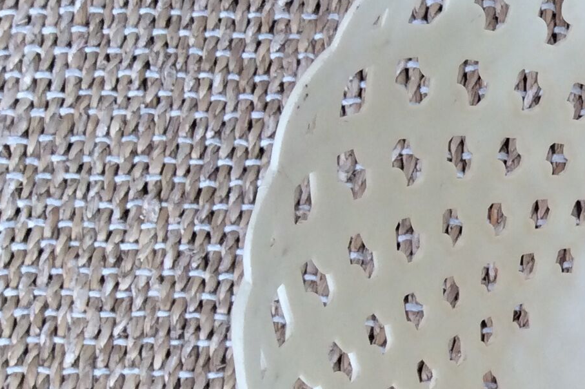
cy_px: 343
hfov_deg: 19.5
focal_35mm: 95
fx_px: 1543
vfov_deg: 14.3
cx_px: 801
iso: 40
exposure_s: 1/33
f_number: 2.4
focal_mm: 3.3
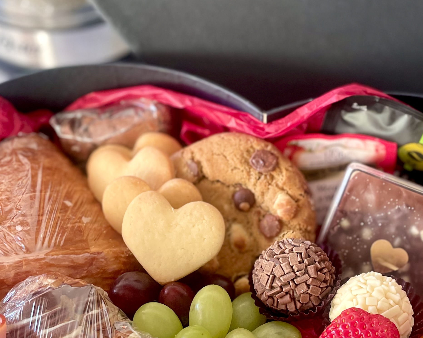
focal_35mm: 55
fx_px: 689
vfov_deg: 27.2
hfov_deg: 34.0
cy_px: 253
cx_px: 253
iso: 160
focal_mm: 4.2
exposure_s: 1/60
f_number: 1.6
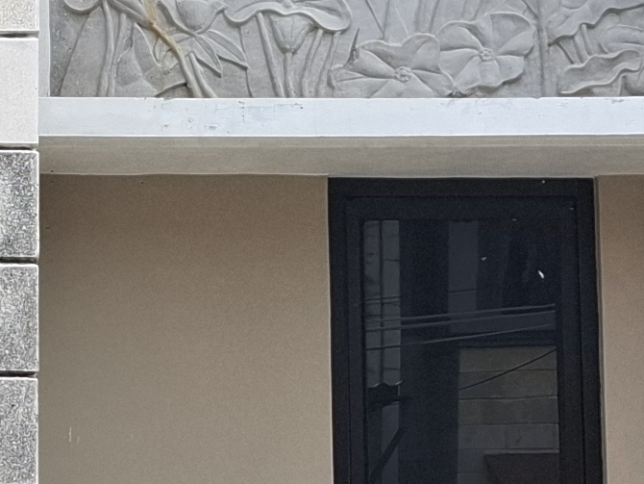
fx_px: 2606
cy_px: 369
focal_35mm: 140
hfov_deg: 13.9
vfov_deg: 10.6
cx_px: -19
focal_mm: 5.54
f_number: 1.8
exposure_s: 1/358
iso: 50
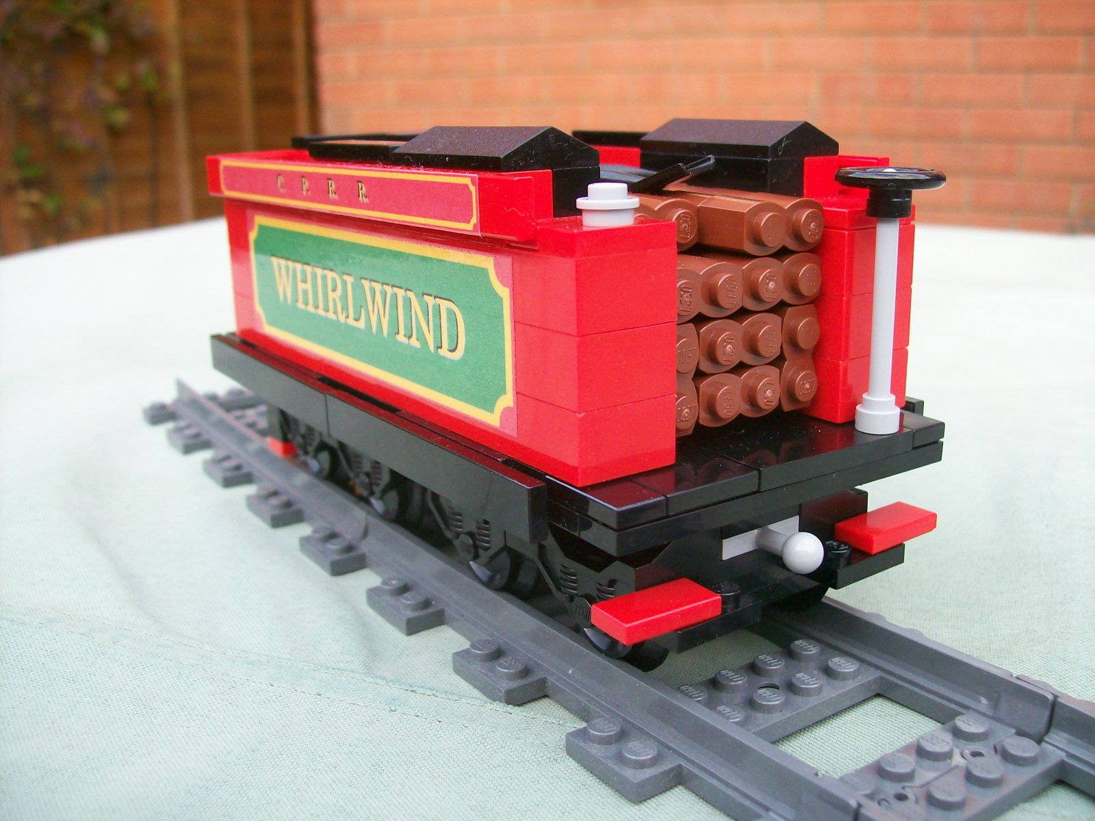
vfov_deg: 39.7
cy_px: 410
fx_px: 1139
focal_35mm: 36
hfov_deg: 51.4
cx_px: 548
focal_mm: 6
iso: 80
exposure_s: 1/59.3
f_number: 2.7
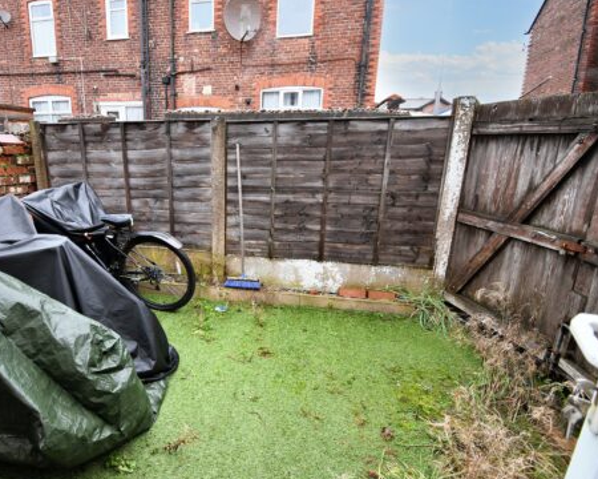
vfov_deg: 73.8
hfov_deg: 84.5
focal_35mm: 18
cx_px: 221
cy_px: 231
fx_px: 319
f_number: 4.5
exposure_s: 1/80
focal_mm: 10
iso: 560
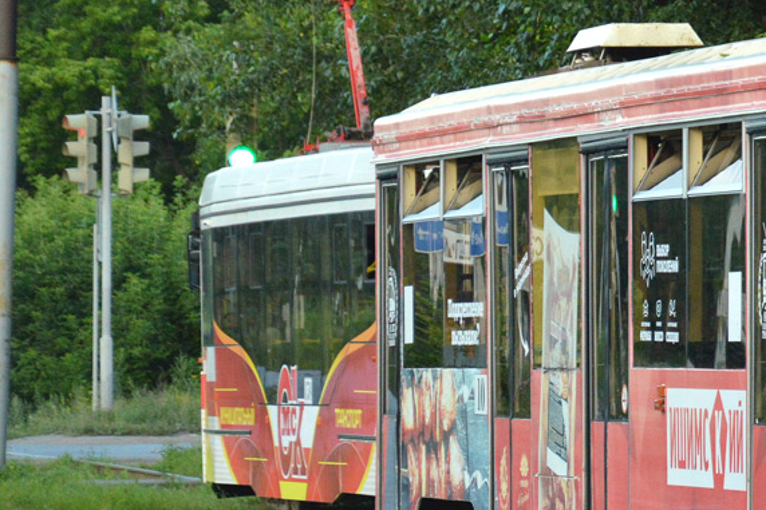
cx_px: 892
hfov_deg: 5.0
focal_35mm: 413
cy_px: 87
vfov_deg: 3.3
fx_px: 8791
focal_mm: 105
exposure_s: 1/320
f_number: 5.6
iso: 800
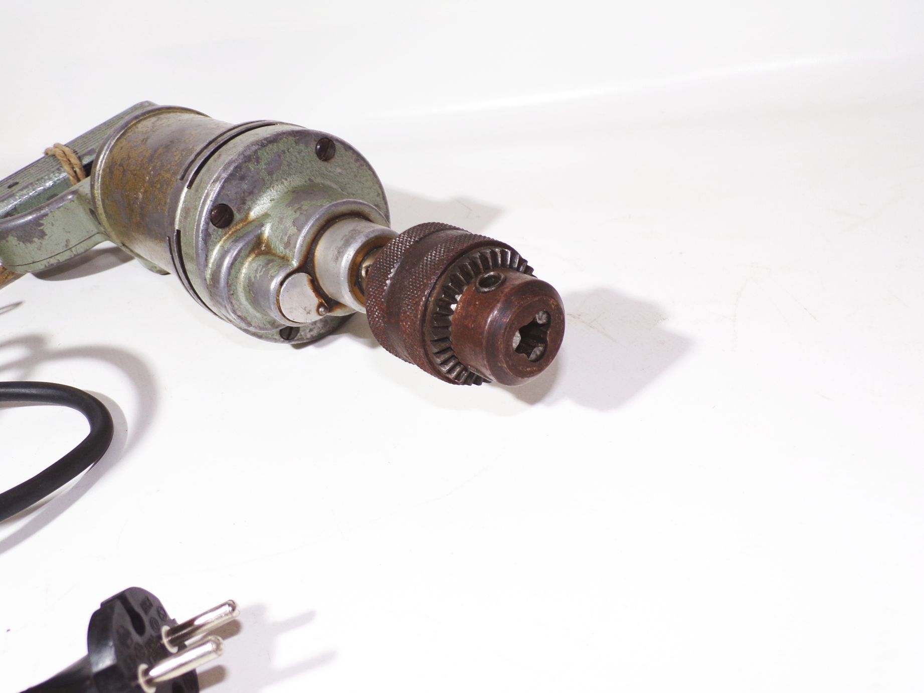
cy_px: 346
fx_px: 854
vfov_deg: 44.2
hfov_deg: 56.8
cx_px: 462
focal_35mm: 32
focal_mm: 5.8
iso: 80
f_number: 3.2
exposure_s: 1/56
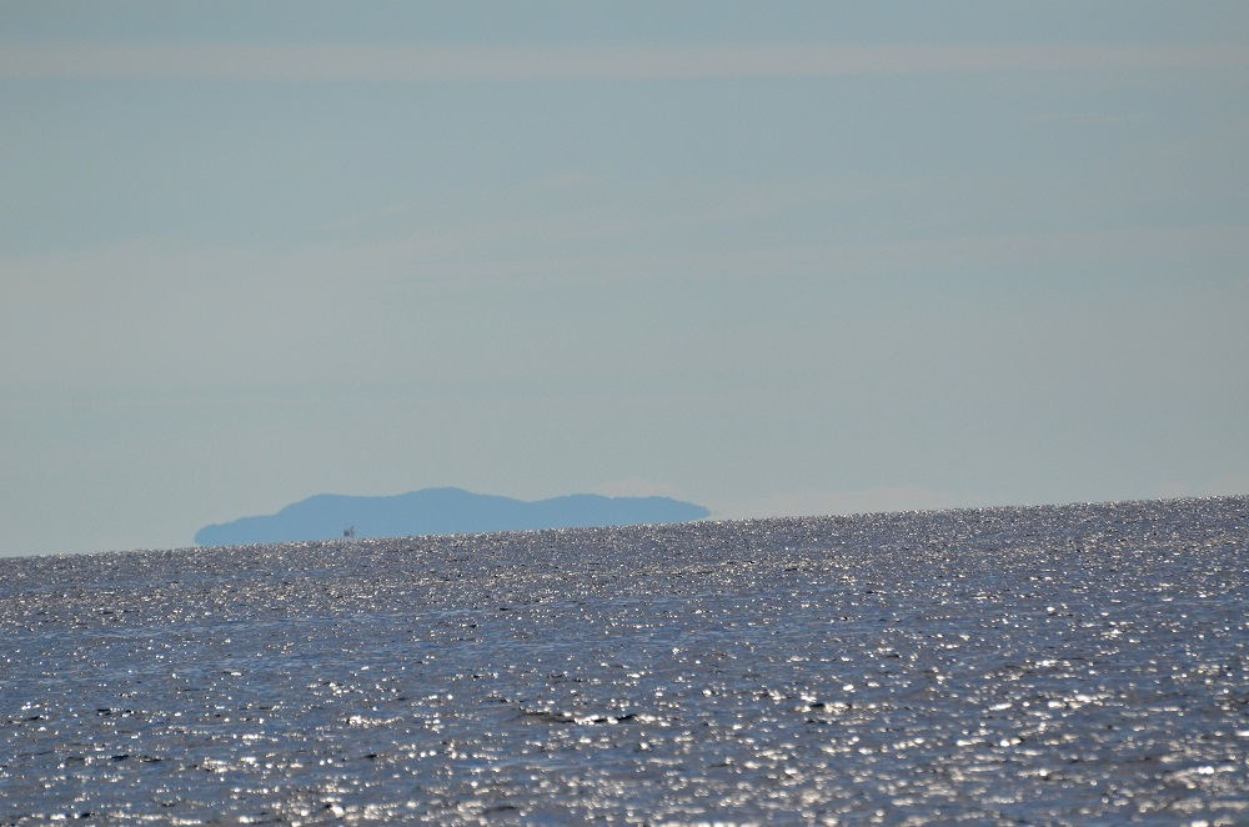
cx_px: 624
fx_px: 14539
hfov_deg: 4.9
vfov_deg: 3.3
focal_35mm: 420
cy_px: 414
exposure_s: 1/8000
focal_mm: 280
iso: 720
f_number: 6.3
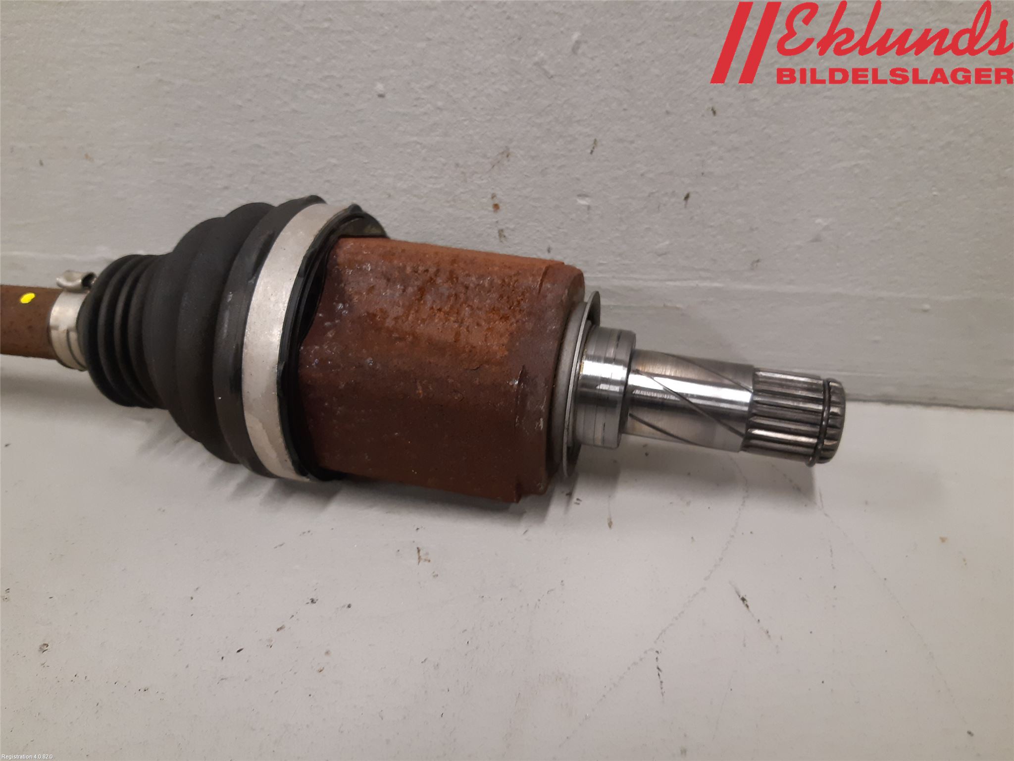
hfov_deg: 67.3
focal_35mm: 26
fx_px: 762
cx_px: 507
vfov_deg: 53.1
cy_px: 380
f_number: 1.7
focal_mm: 3.93
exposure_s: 1/50
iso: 200
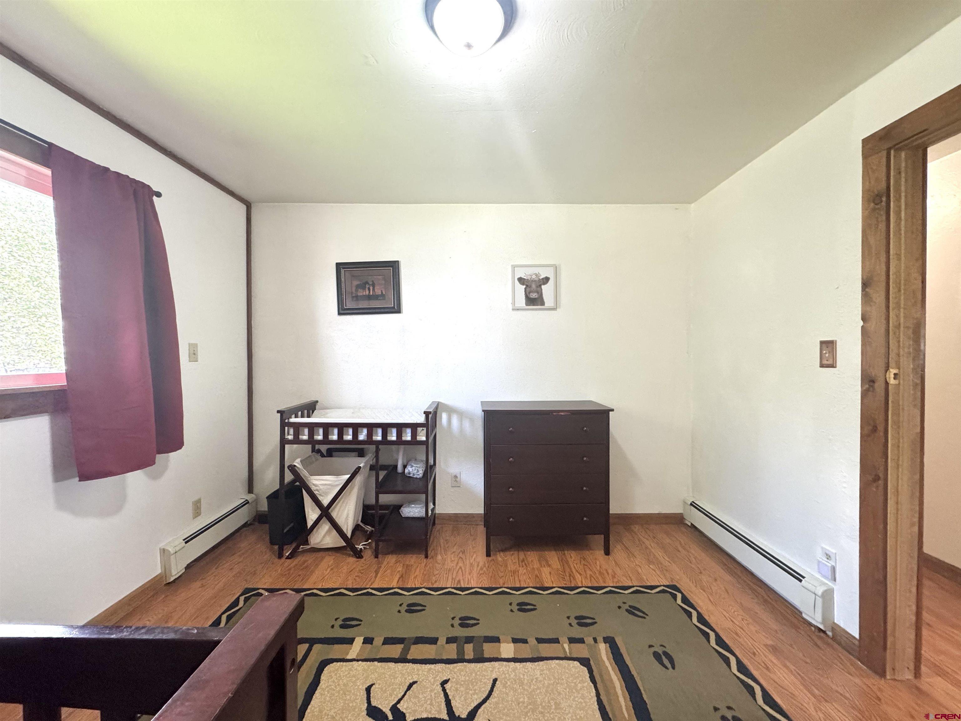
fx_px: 389
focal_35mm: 14
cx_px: 480
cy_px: 360
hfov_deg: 102.1
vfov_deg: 85.7
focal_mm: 2.22
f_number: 2.2
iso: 320
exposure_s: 1/120
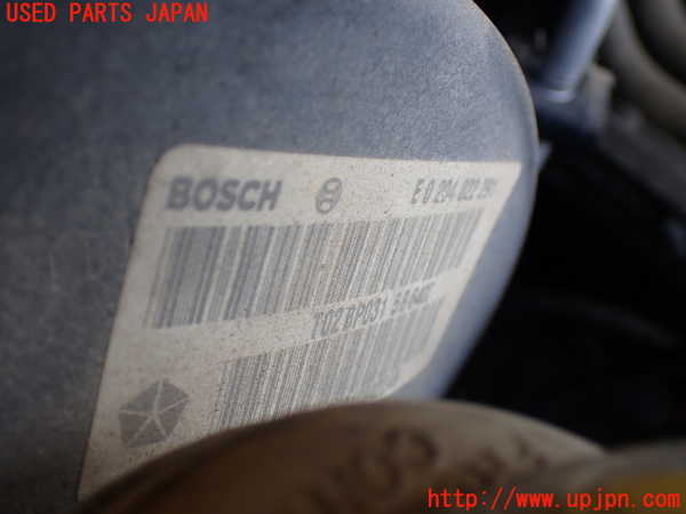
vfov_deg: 35.1
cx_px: 343
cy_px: 257
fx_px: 813
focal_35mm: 41
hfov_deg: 45.8
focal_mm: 7.31
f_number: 2.8
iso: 125
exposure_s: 1/160
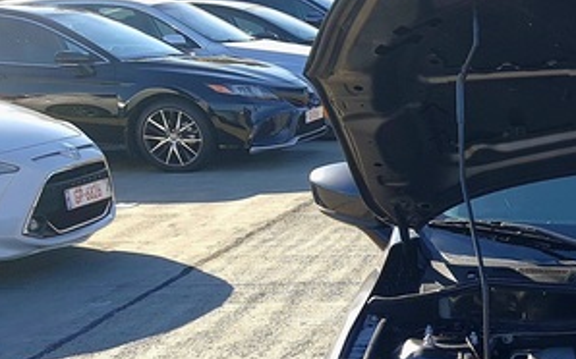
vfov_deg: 17.0
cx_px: 765
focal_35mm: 74
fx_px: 1161
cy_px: 394
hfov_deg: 24.1
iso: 50
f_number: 1.7
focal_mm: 4.32
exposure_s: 1/769
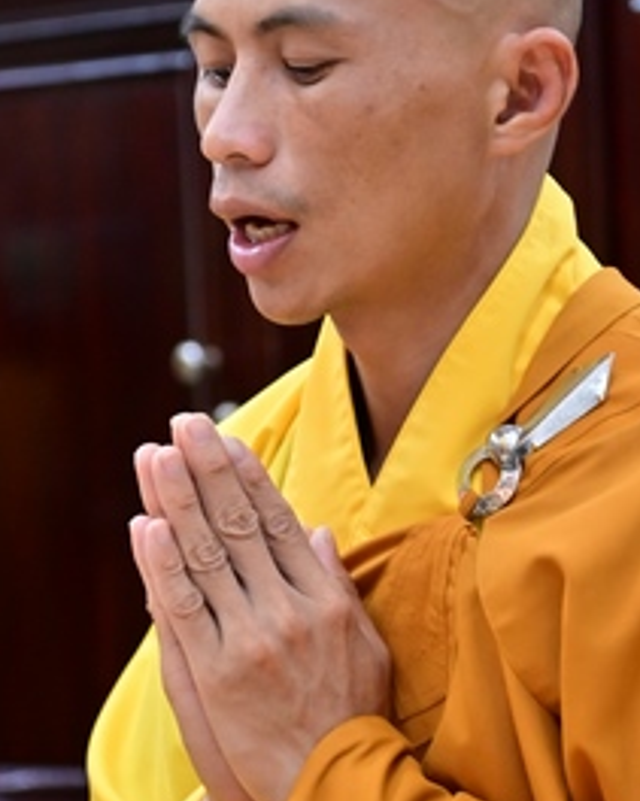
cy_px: 464
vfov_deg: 7.0
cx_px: 332
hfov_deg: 5.6
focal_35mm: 277
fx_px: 6562
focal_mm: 120
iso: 1600
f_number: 4
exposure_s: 1/50
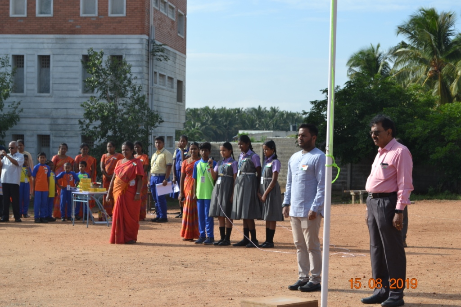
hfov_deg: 26.0
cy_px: 154
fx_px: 999
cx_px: 230
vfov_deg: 17.5
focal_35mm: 78
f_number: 7.1
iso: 100
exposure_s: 1/200
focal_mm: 52
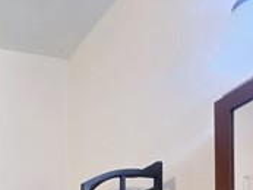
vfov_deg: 21.8
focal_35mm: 48
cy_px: 324
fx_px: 351
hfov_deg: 32.7
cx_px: -50
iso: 200
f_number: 1.8
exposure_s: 1/60
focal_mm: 1.57
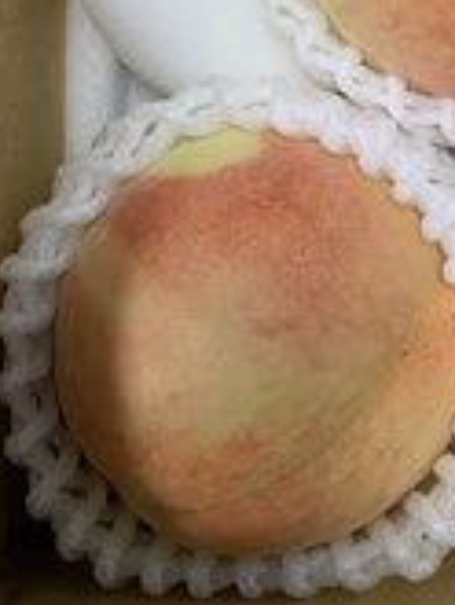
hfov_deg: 21.9
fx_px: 1103
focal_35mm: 63
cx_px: 514
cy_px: -103
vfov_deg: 27.4
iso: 100
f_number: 1.8
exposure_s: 1/60
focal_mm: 4.25
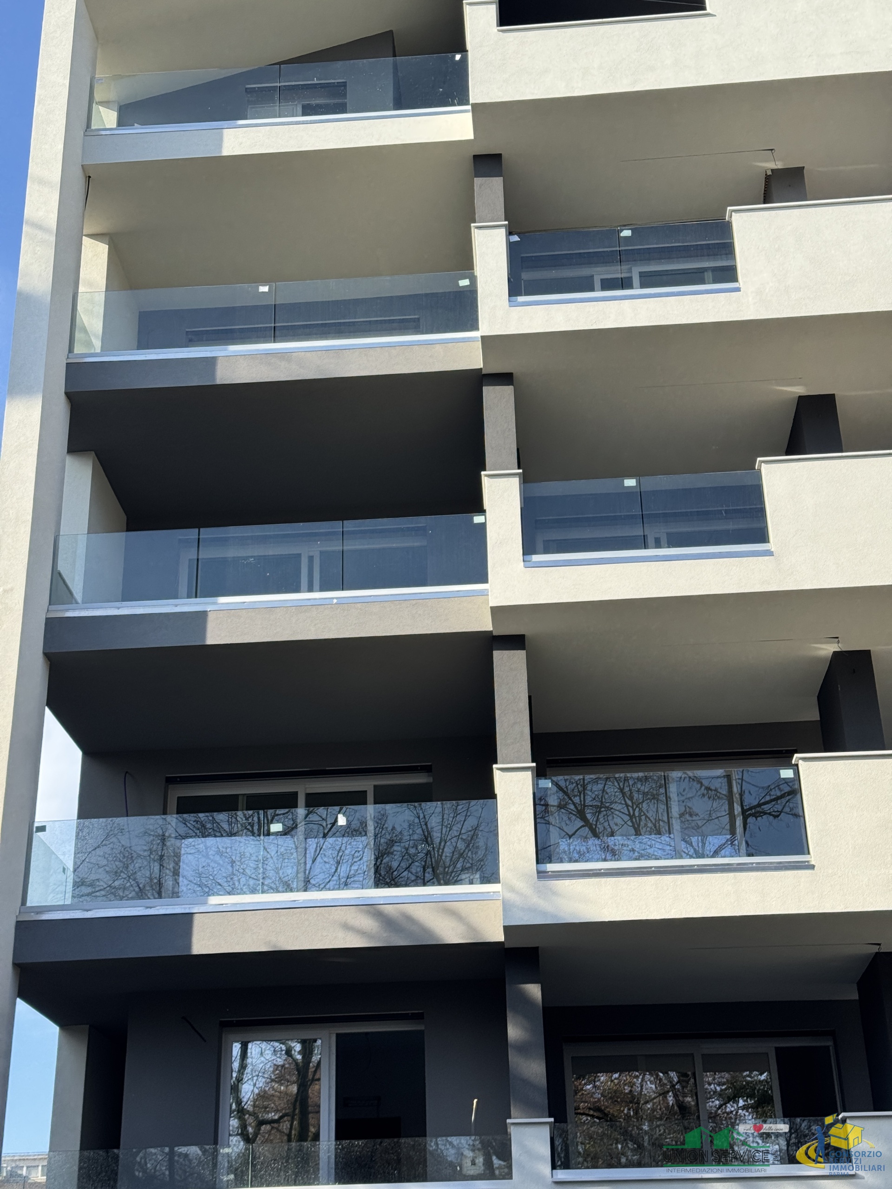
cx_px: 446
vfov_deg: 39.7
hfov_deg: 30.3
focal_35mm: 48
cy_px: 594
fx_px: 1649
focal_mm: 6.76
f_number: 1.78
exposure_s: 1/1366
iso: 64
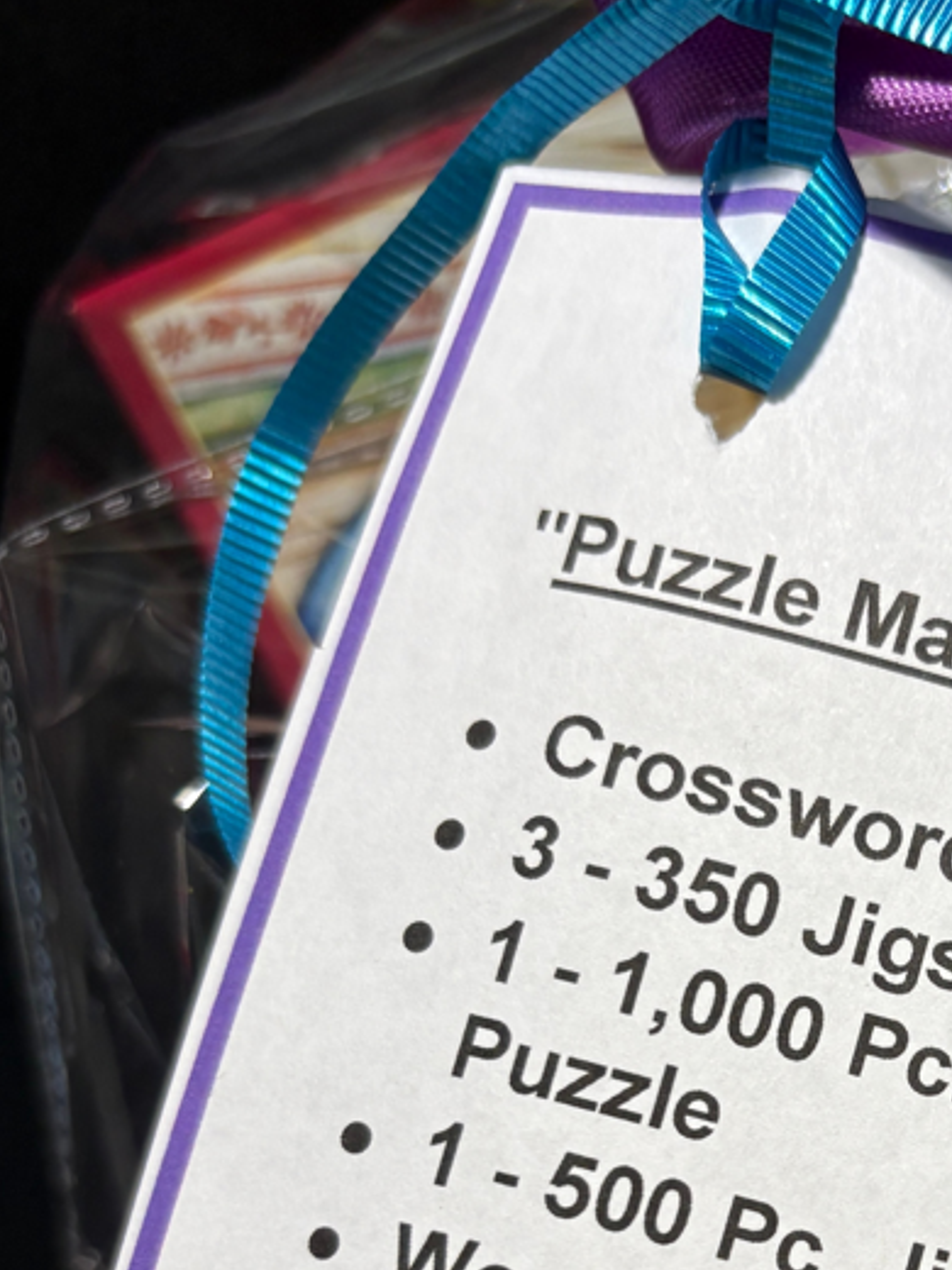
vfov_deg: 30.5
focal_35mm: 60
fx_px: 2200
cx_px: 981
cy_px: 1185
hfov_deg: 23.3
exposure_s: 1/60
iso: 64
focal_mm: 5.96
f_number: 1.6
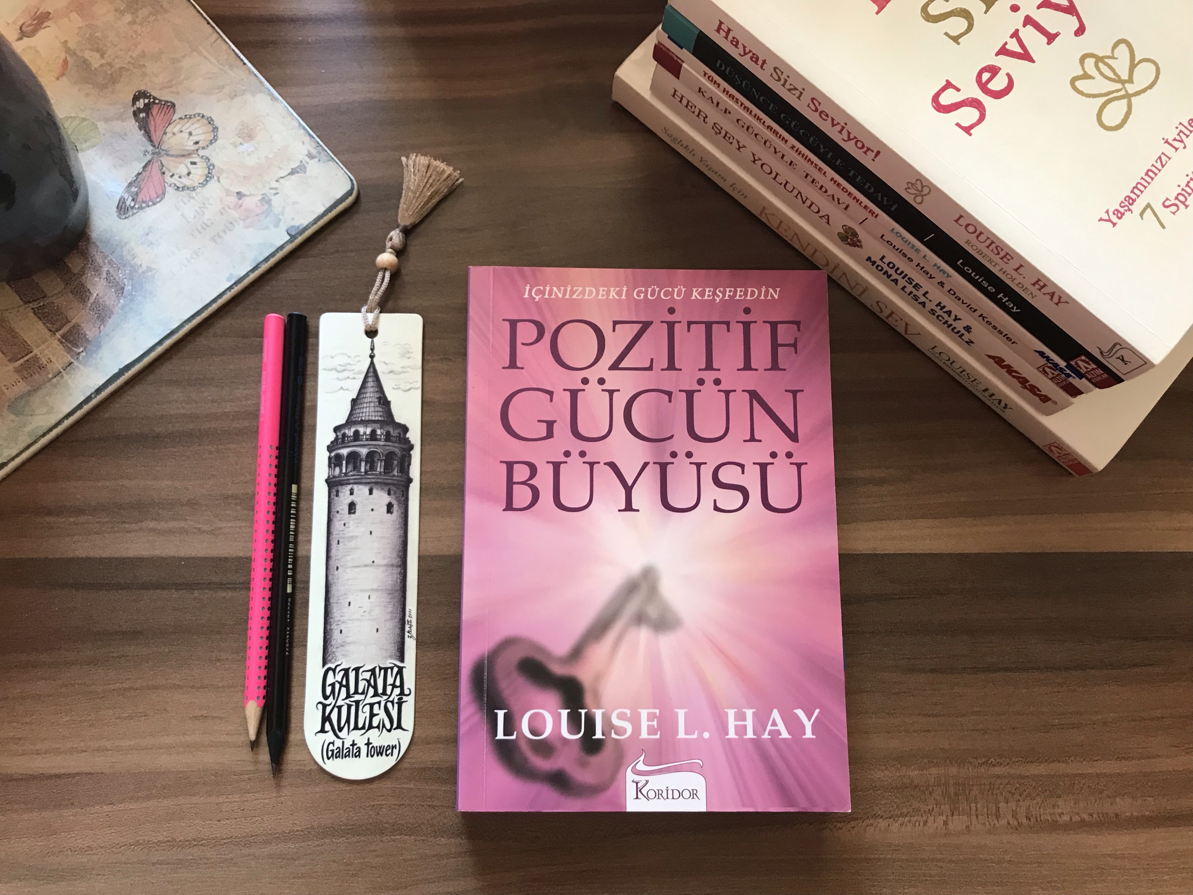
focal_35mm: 28
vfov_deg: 49.7
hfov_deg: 63.4
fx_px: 965
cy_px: 448
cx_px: 596
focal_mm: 3.99
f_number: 1.8
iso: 32
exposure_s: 1/20
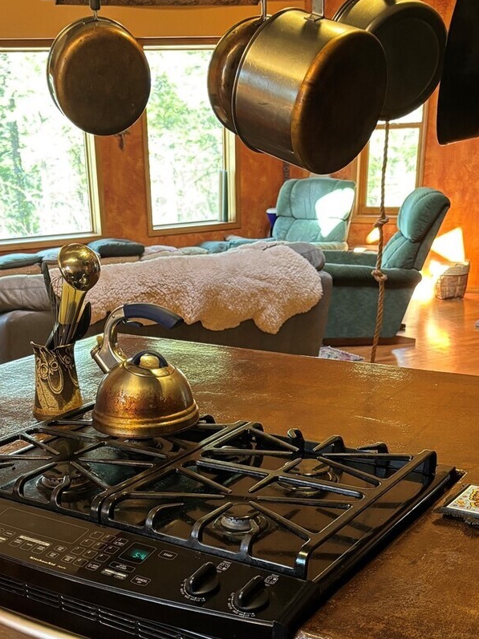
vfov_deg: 38.8
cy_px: 516
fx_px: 868
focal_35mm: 47
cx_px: 171
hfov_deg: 30.7
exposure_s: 1/60
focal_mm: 5.96
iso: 320
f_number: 1.6
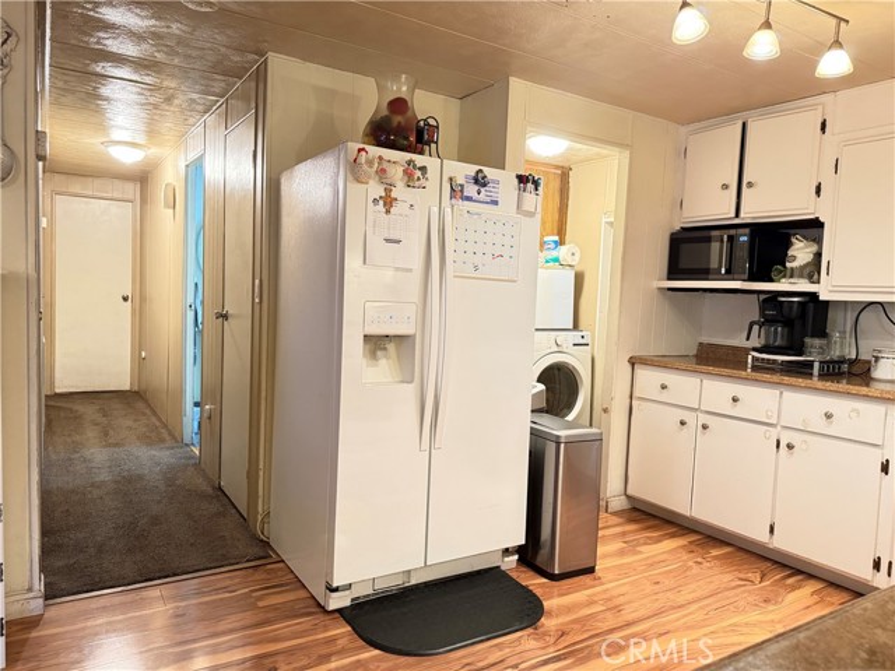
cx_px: 448
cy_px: 336
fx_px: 621
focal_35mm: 24
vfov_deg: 56.8
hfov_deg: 71.6
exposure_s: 1/60
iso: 640
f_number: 1.78
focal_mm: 6.76
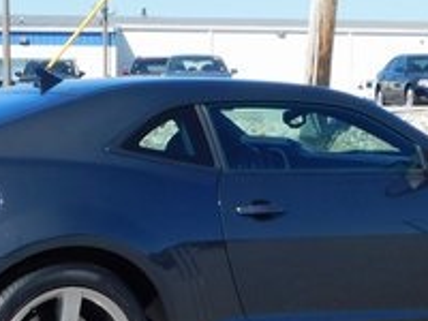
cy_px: 268
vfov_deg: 15.3
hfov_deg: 20.4
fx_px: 1187
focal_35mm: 96
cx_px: 197
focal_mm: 5.3
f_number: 3.2
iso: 125
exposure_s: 1/1250
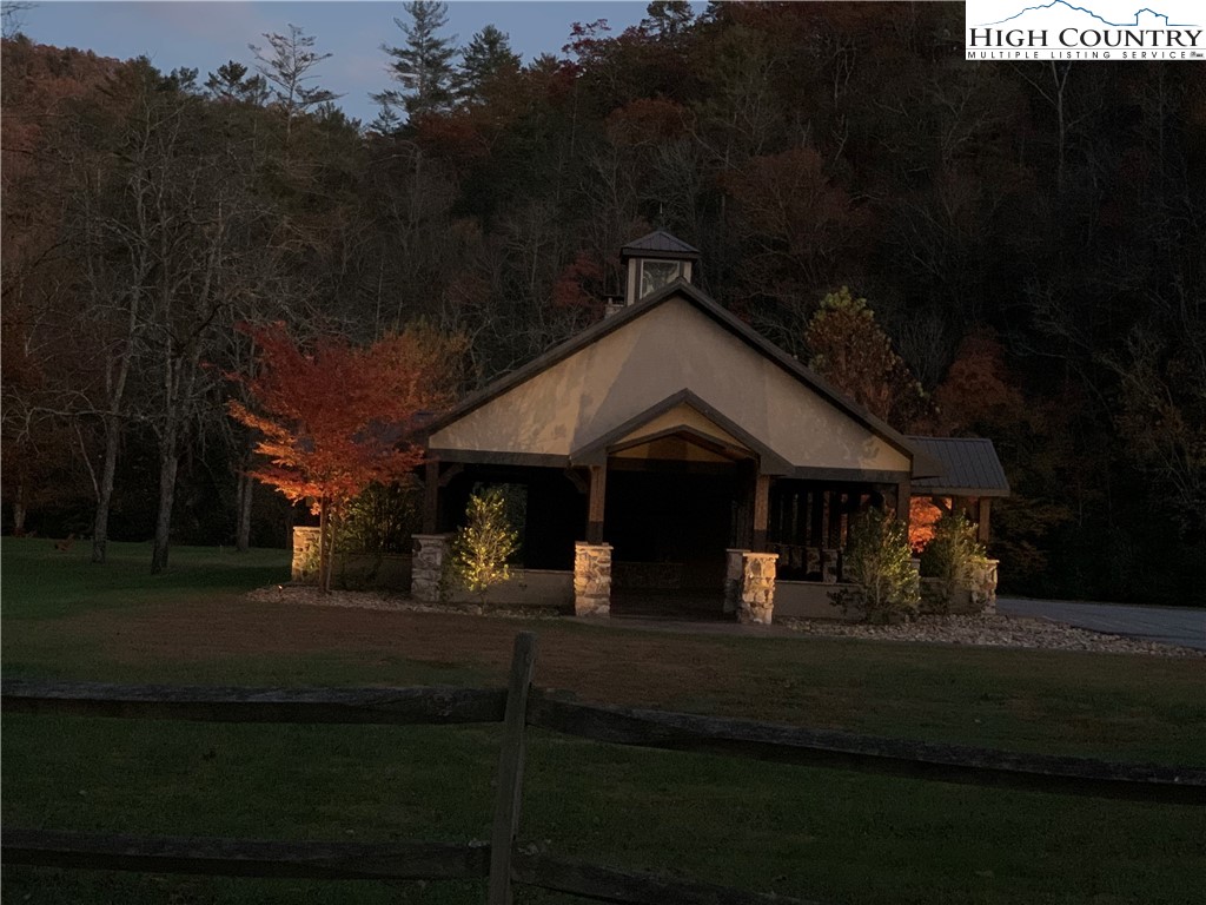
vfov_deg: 28.0
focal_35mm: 52
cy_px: 452
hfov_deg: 36.8
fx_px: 1812
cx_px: 603
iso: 640
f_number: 2.4
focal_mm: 6
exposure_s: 1/25
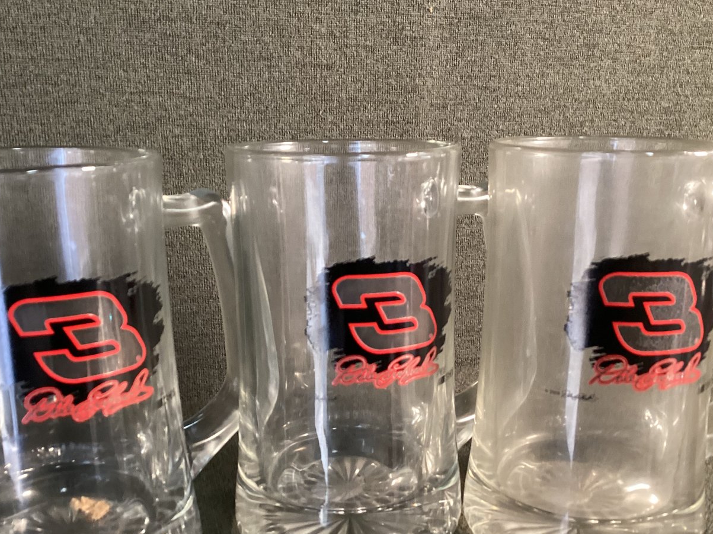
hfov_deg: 47.9
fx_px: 803
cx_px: 373
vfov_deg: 36.6
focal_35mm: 39
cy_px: 334
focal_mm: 3.3
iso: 320
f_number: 2.4
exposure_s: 1/60
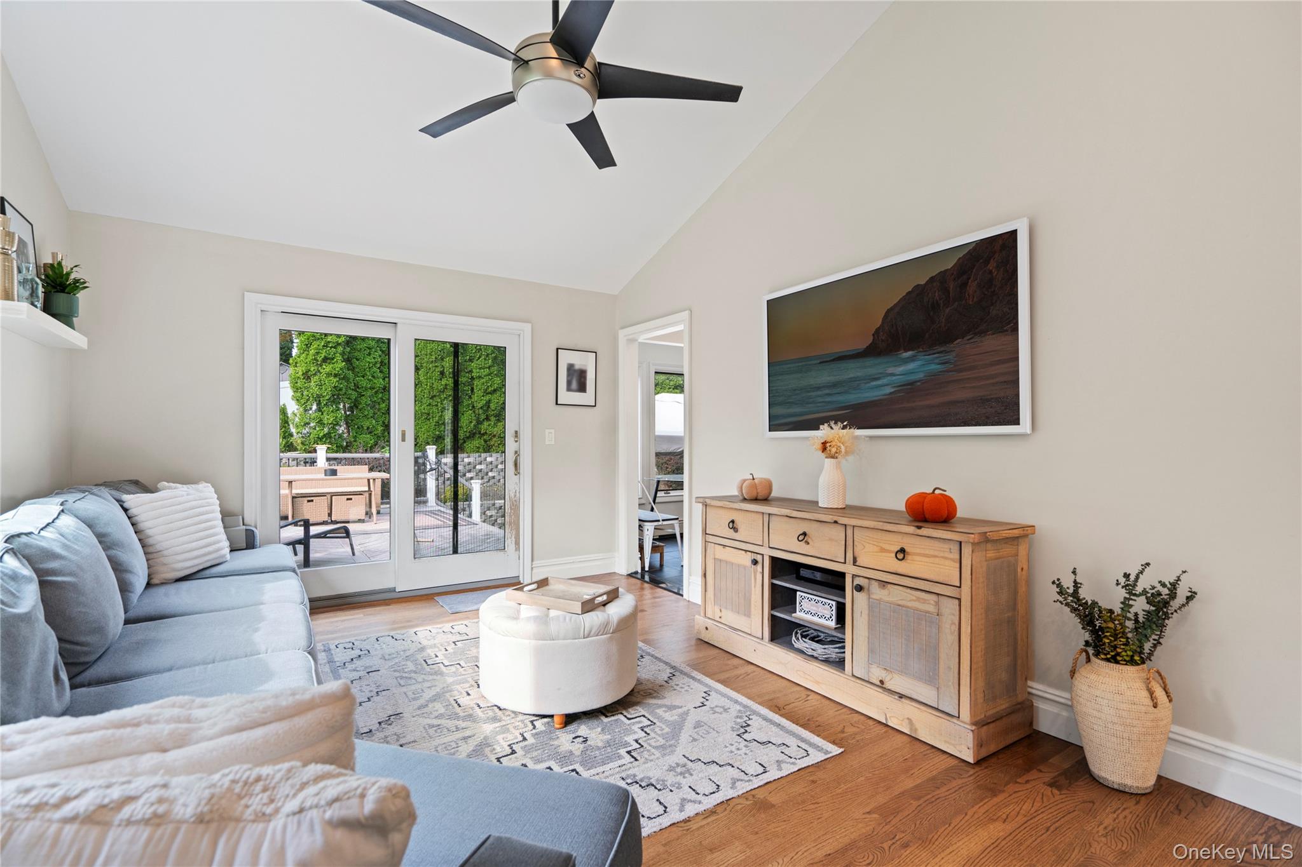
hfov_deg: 96.7
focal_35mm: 16
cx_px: 651
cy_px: 434
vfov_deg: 73.7
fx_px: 579
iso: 400
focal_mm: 16
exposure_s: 1/10
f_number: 5.6
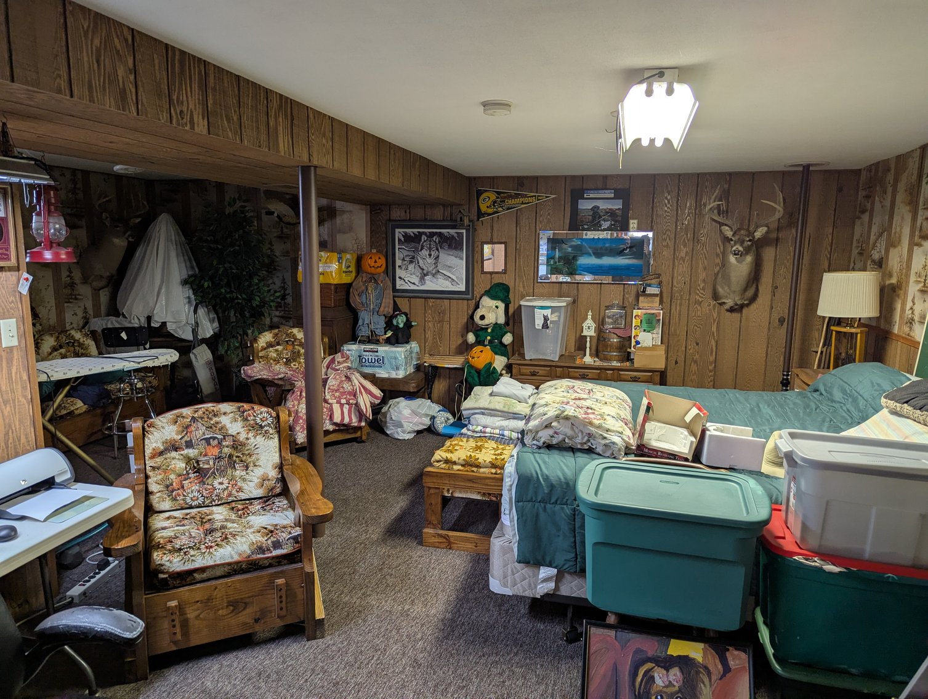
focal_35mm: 24
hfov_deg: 71.5
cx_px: 464
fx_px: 644
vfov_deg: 56.9
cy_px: 350
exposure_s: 1/40
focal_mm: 6.81
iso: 80
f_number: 1.85
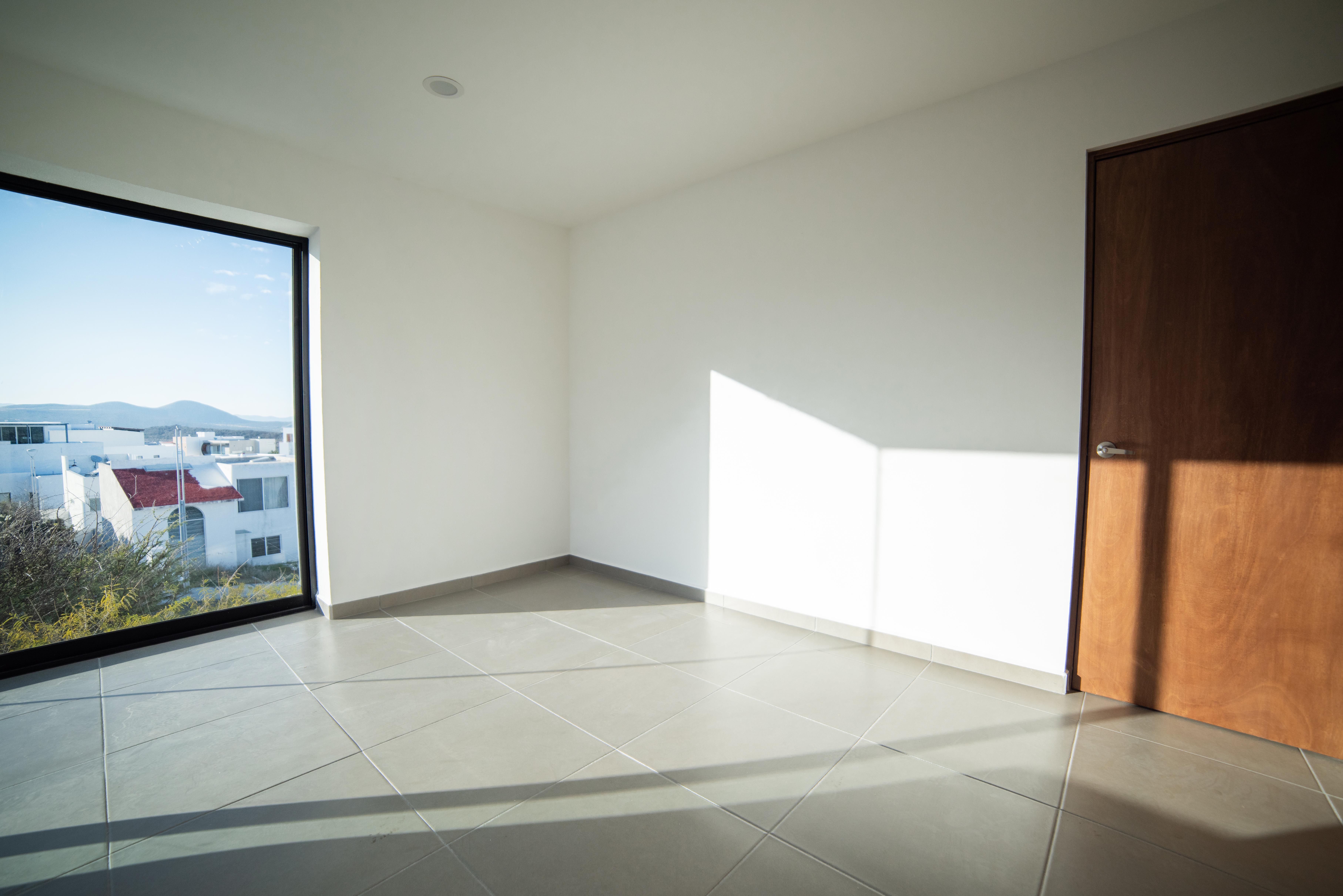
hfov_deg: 104.2
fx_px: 522
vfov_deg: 81.2
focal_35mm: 14
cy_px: 448
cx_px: 672
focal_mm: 14
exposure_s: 1/2500
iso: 200
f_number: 2.8
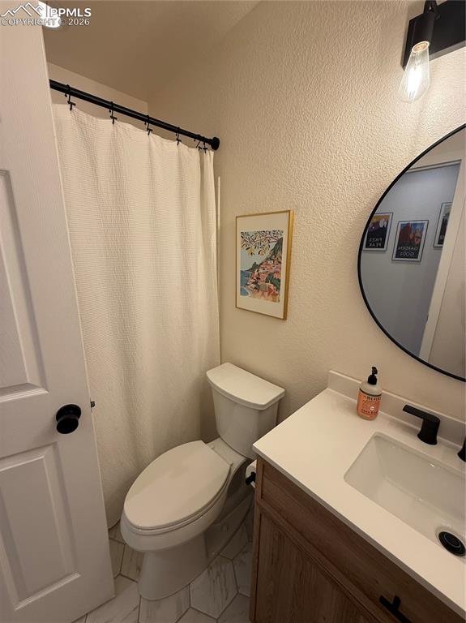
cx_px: 233
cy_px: 312
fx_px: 252
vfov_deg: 102.1
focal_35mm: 14
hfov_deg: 85.6
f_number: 2.2
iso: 125
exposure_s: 1/120
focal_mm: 2.22
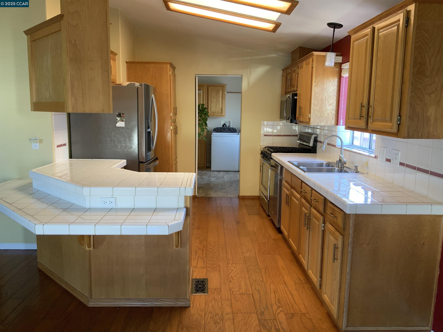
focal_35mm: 29
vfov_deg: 48.2
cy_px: 166
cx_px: 222
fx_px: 371
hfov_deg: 61.7
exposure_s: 1/60
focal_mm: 3
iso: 100
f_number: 1.8
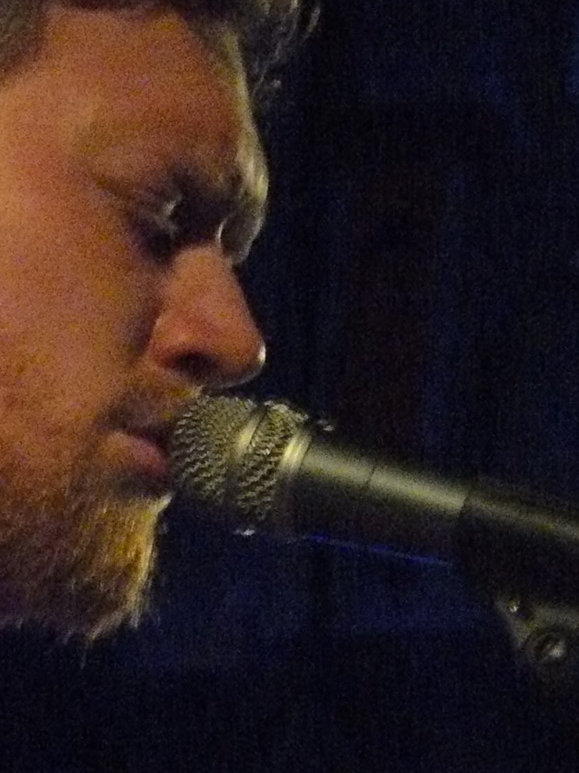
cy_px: 731
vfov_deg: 4.6
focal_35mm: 433
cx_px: -37
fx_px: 9660
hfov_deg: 3.4
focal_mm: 26.2
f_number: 3.3
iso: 800
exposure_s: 1/5
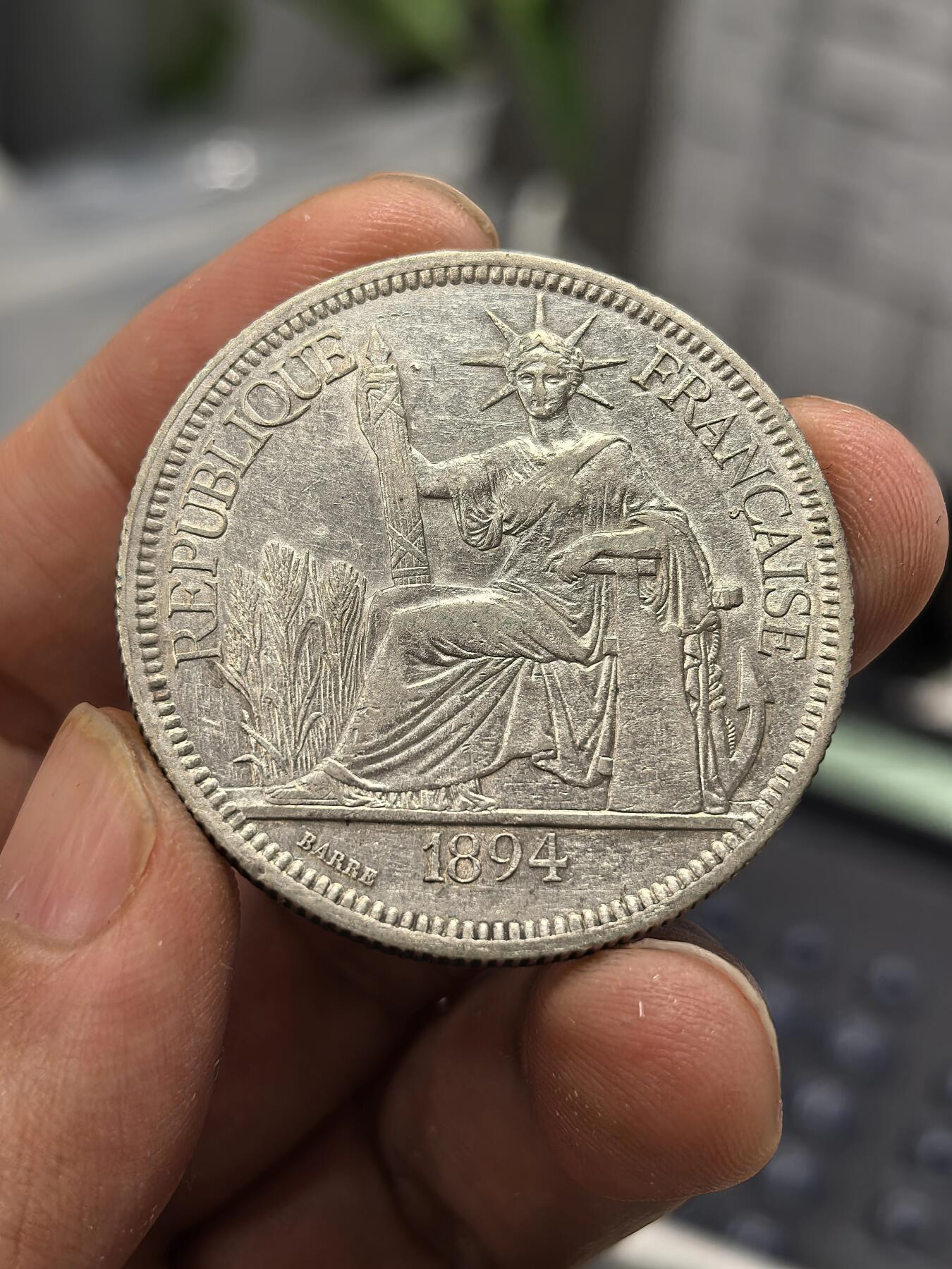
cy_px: 634
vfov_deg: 35.5
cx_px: 476
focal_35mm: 54
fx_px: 1980
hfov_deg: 27.0
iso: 200
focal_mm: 6.98
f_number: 2
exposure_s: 1/100
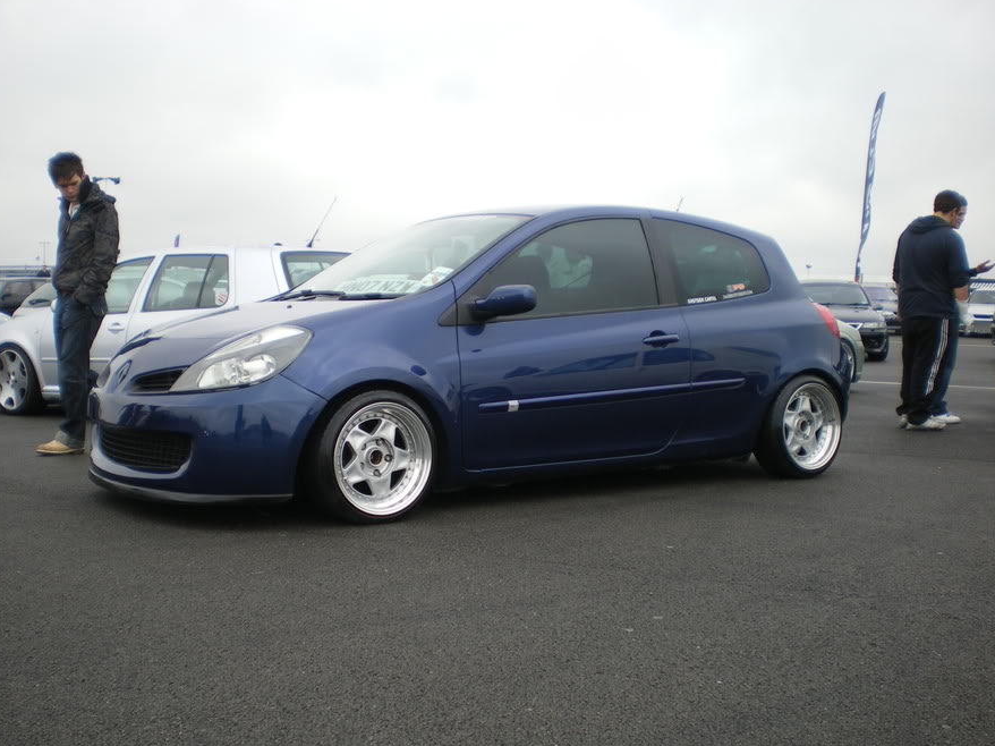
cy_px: 421
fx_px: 1207
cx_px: 460
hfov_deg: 44.8
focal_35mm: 42
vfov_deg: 34.3
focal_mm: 6.3
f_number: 3.1
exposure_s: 1/200
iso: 50
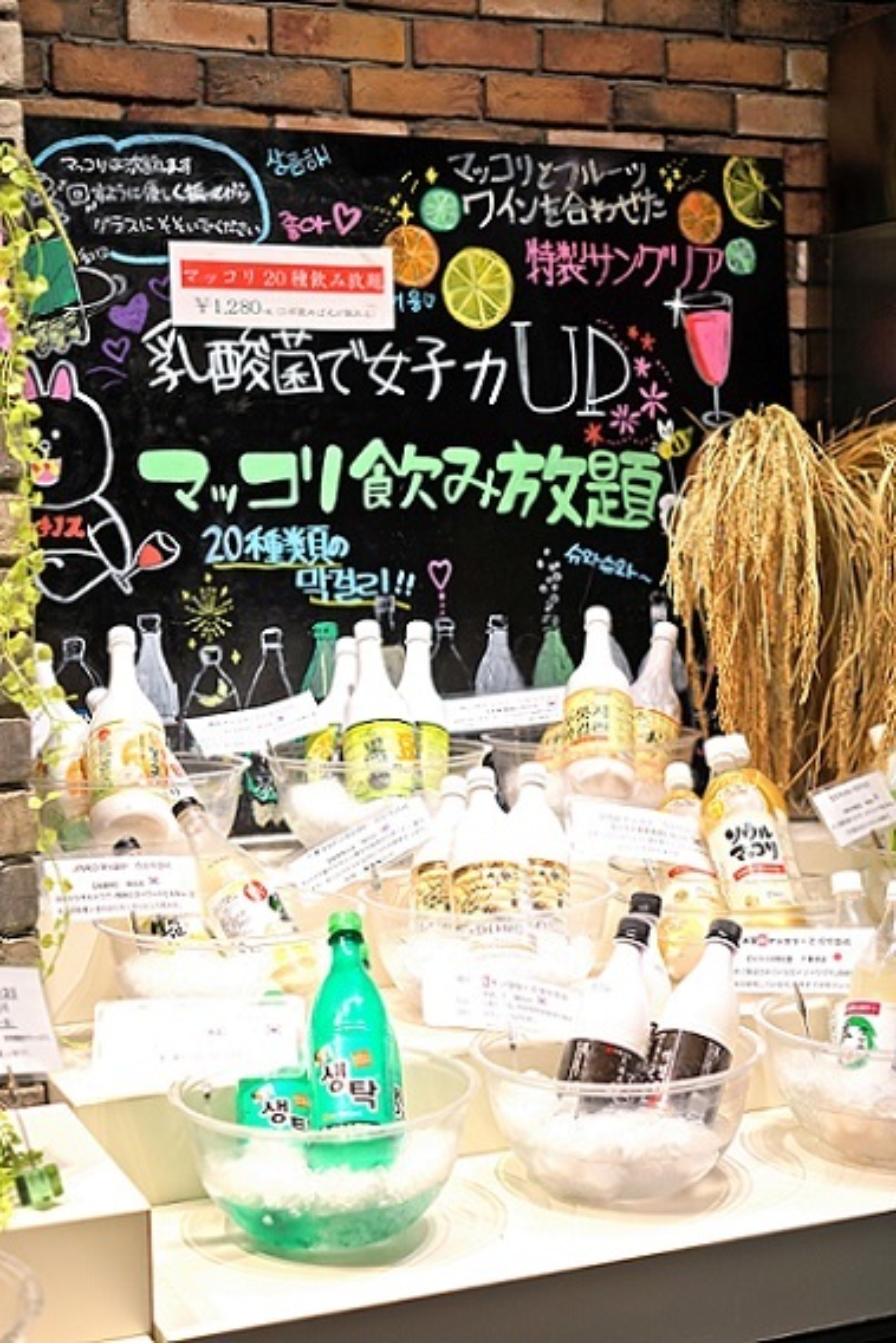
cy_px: 672
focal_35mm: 55
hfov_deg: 24.6
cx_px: 448
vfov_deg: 36.2
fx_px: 2052
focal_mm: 55
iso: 320
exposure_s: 1/60
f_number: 4
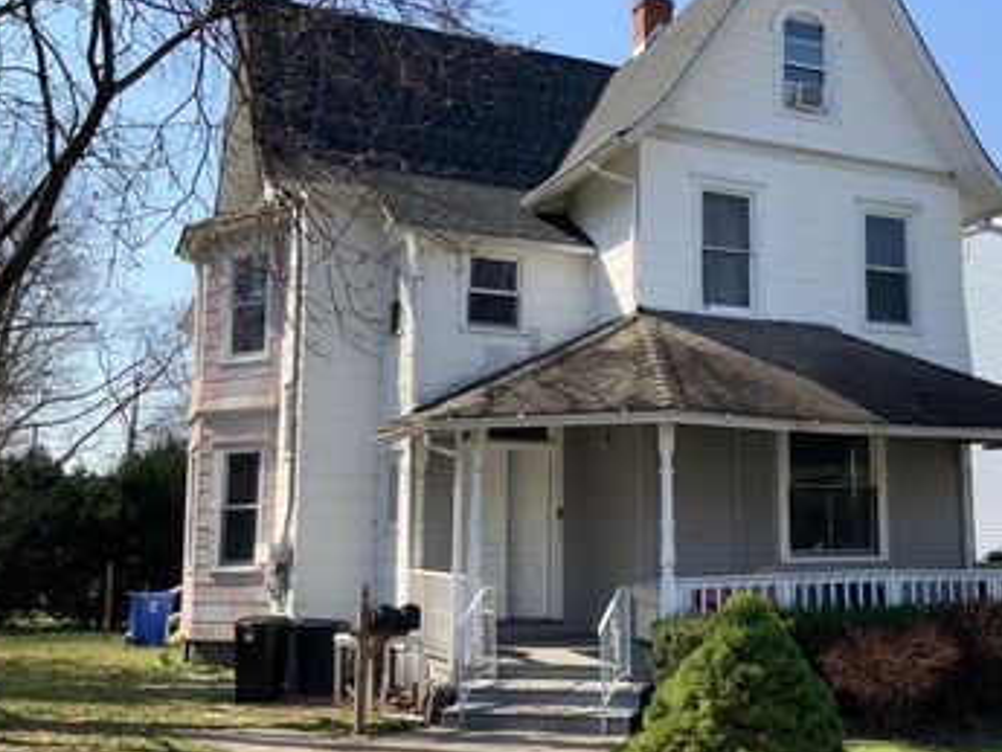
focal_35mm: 42
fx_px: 1216
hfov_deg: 44.0
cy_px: 391
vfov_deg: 34.4
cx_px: 685
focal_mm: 3
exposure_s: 1/719
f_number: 1.8
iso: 16
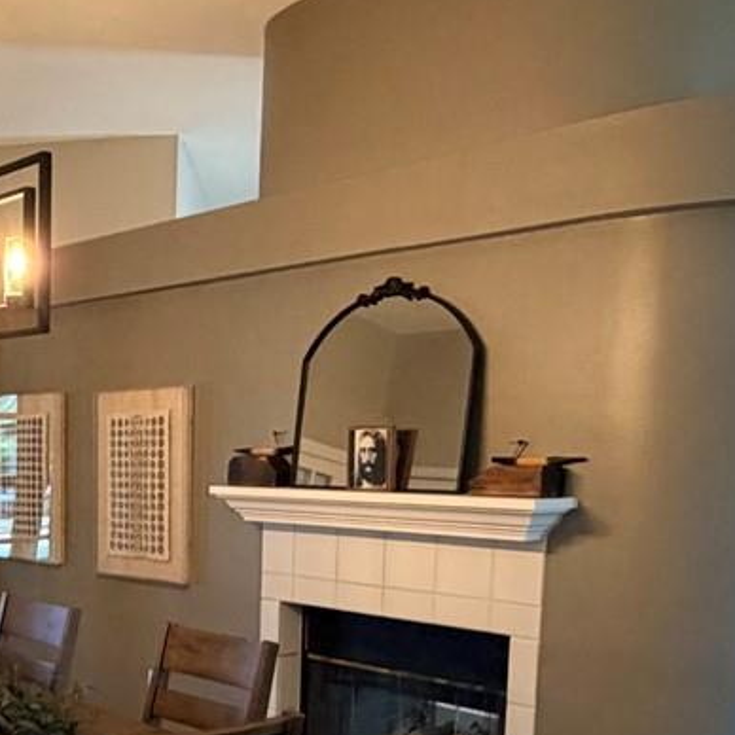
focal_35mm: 51
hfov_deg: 30.8
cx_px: -13
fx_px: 1225
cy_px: 597
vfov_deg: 32.4
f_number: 2.2
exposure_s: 1/60
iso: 320
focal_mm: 2.22
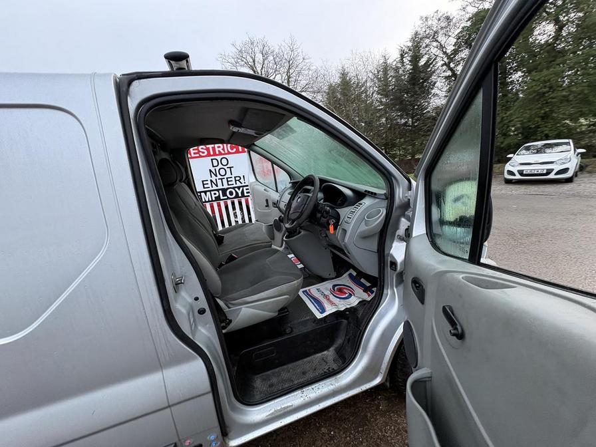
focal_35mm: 14
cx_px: 298
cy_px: 224
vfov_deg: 85.7
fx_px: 241
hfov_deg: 102.1
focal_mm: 2.22
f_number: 2.2
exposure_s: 1/99
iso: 125
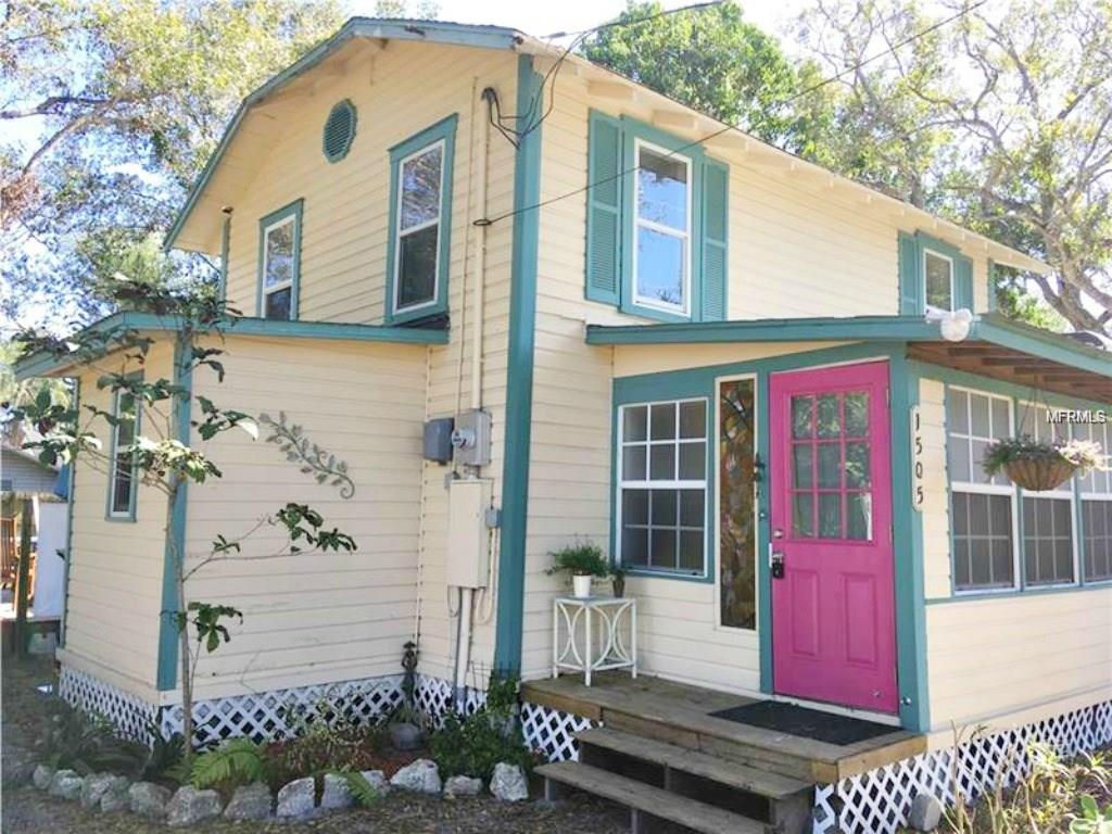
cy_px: 417
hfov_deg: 61.7
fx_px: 932
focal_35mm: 29
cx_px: 556
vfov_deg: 48.2
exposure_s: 1/268
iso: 25
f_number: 2.2
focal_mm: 4.15
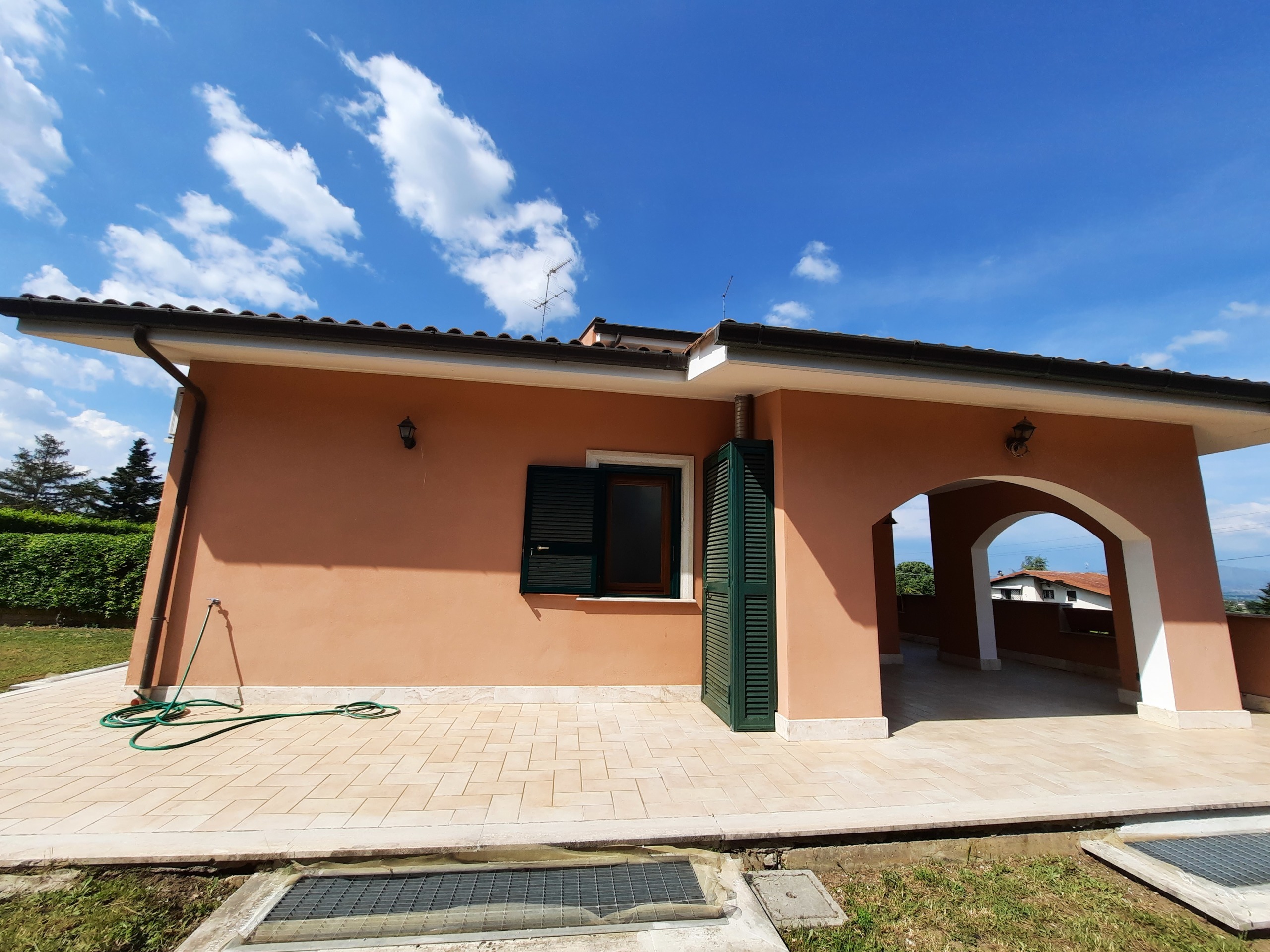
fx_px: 477
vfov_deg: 89.9
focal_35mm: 13
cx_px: 635
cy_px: 476
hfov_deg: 106.2
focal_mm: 1.74
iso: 40
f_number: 2.2
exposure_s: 1/1698
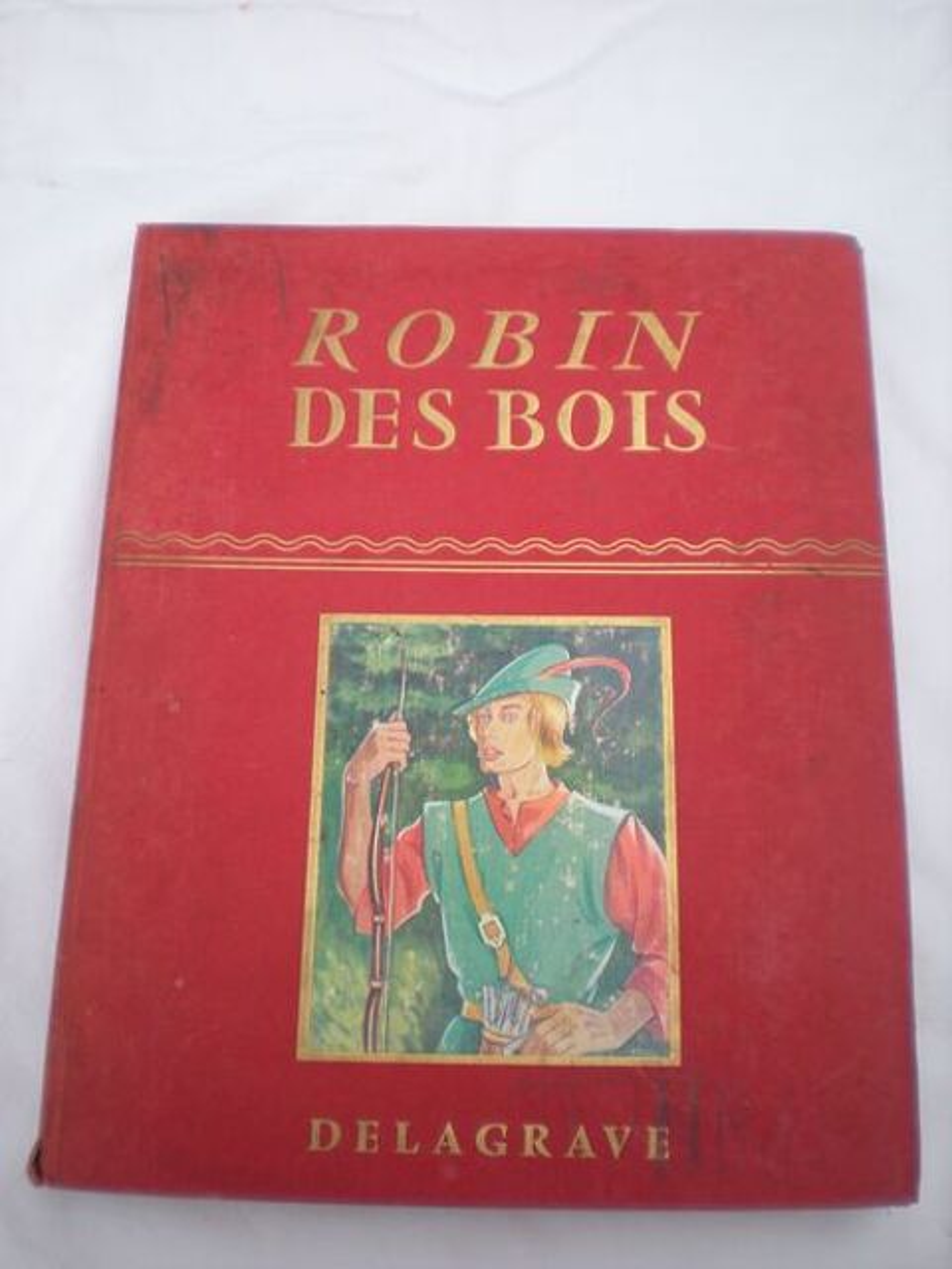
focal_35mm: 38
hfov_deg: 37.7
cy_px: 634
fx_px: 1393
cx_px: 476
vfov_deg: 49.0
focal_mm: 6.3
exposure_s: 1/59.4
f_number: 3.1
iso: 66
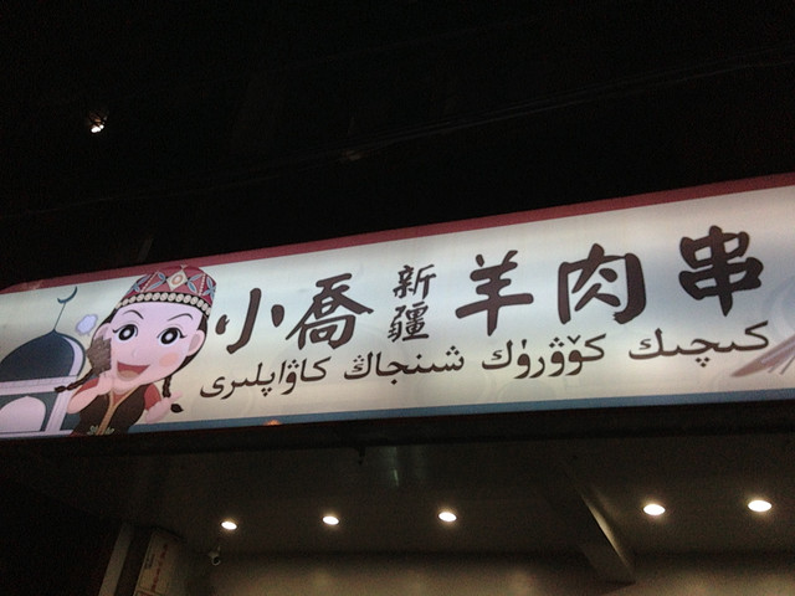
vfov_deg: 42.9
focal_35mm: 33
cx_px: 398
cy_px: 298
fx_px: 758
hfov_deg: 55.4
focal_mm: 4.13
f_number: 2.4
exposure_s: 1/162
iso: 200
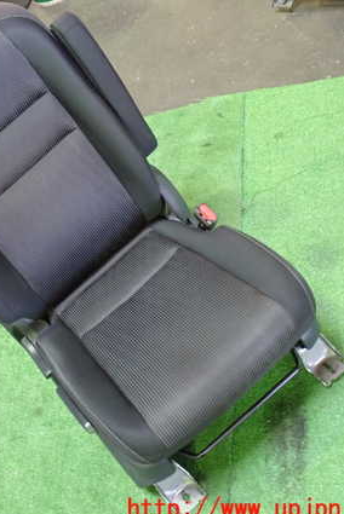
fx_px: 630
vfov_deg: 44.5
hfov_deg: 29.4
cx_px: 38
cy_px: 253
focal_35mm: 44
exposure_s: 1/30
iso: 640
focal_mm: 5.4
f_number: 2.3
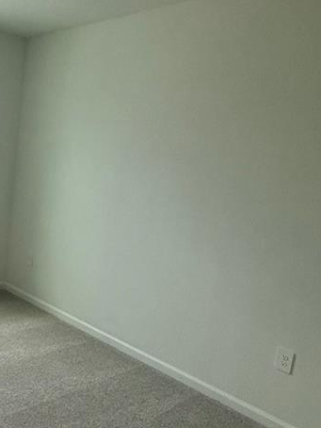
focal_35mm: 37
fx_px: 457
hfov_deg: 34.3
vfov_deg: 50.1
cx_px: -18
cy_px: 218
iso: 320
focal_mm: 2.22
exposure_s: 1/120
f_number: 2.2
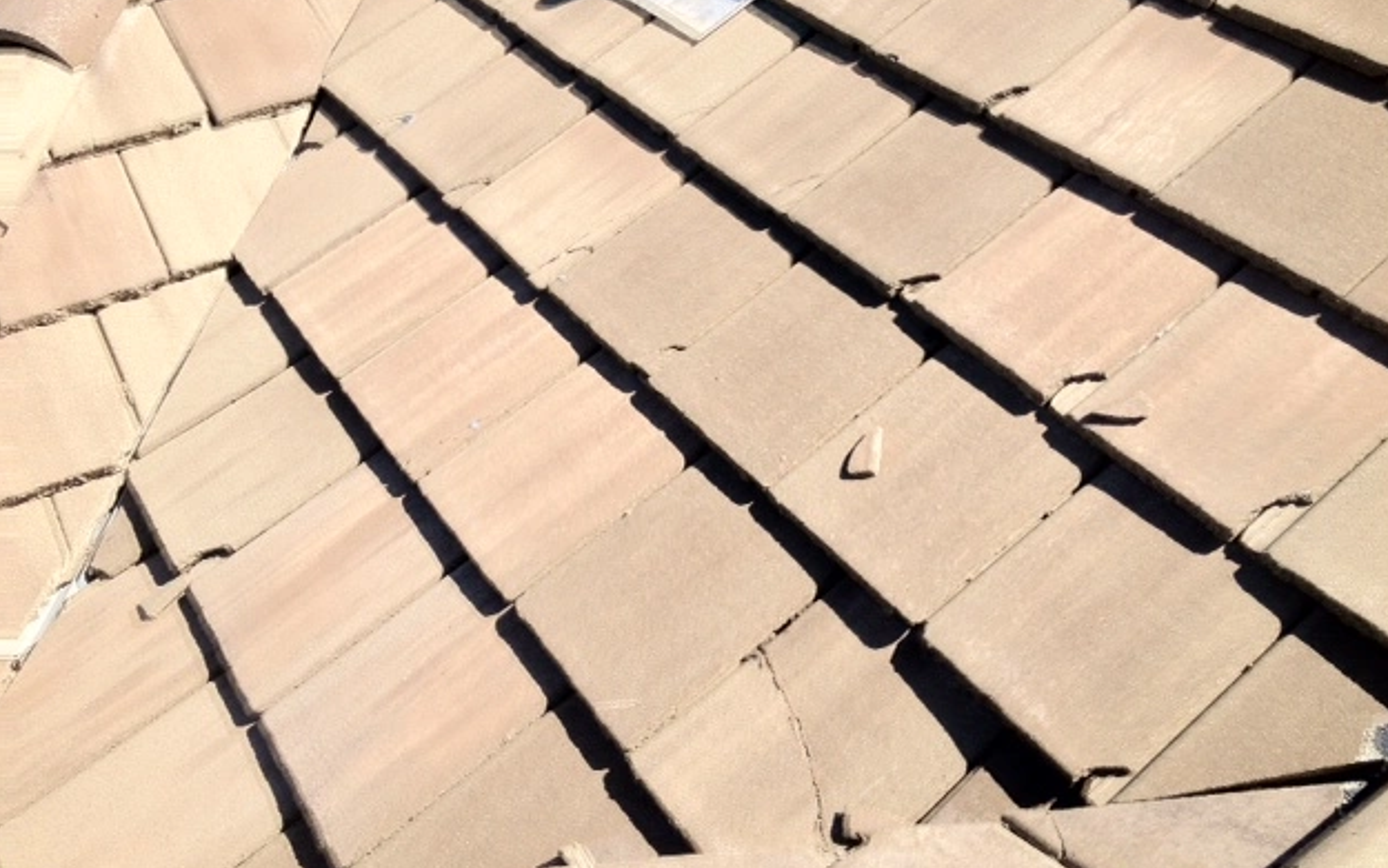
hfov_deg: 51.5
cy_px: 357
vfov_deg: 33.5
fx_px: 1438
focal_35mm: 38
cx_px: 700
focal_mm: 4.28
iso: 64
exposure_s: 1/1151
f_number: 2.4
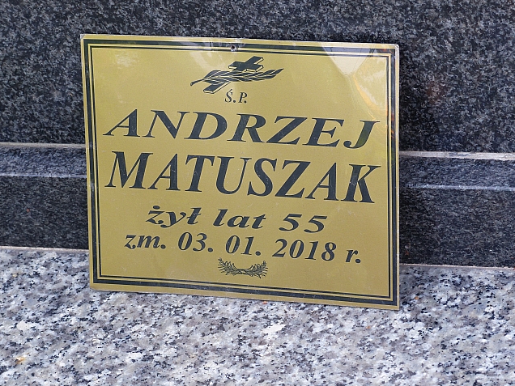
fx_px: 2470
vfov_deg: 8.9
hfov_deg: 11.9
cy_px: 193
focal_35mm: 166
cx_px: 258
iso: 100
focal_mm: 29.6
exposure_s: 1/125
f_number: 4
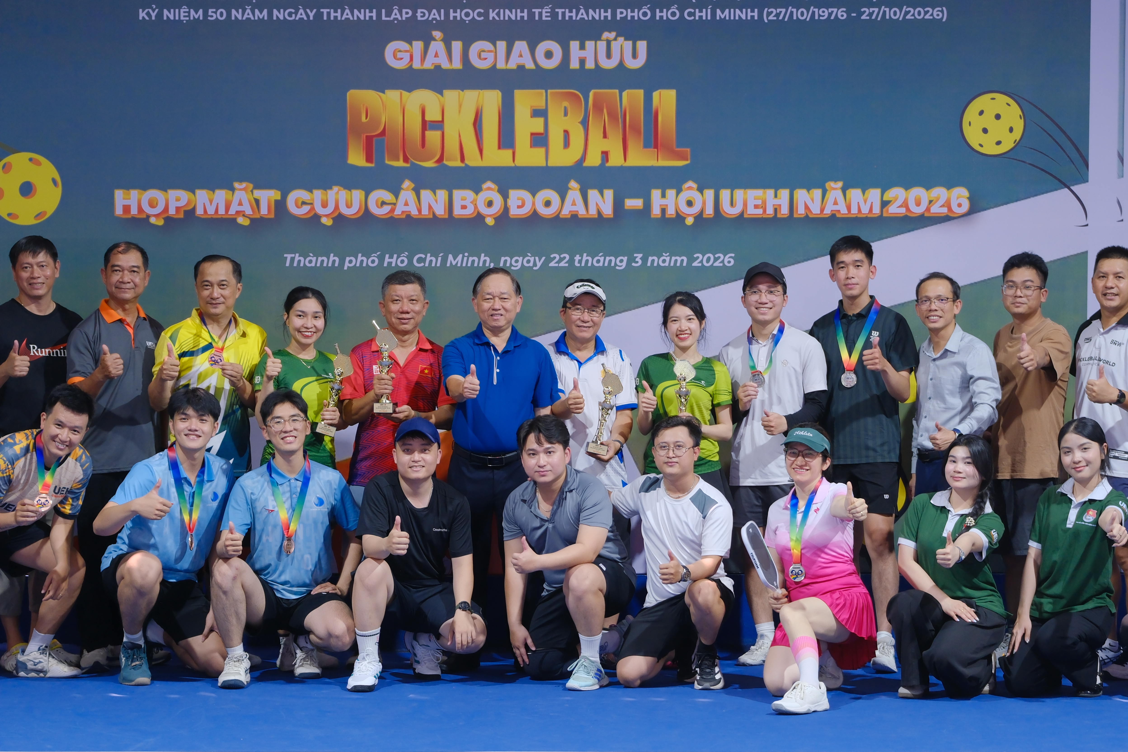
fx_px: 2444
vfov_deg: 17.5
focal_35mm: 78
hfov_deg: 26.0
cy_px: 376
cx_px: 564
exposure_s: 1/50
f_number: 2.8
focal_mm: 52
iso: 640
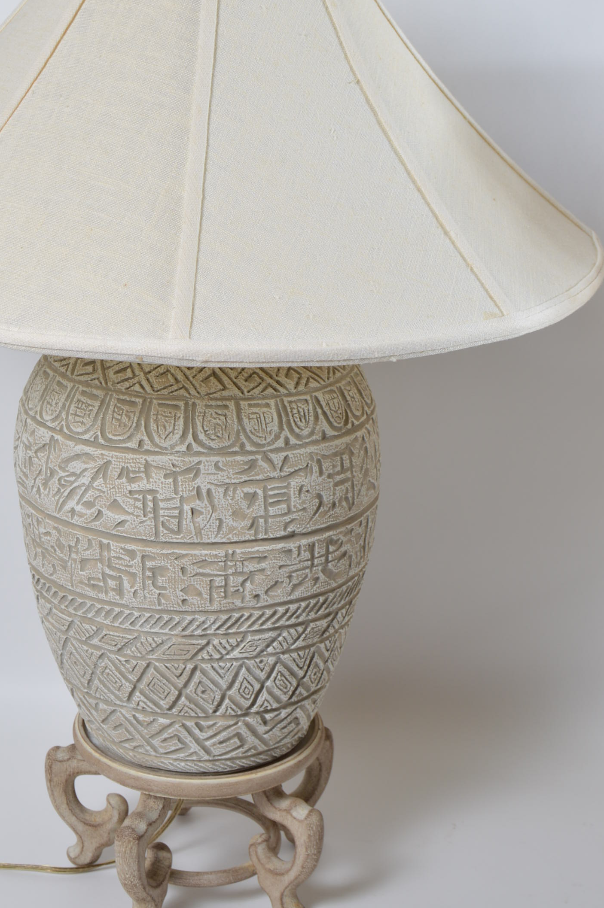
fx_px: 1614
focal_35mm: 64
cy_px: 410
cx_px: 203
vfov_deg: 31.4
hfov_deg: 21.1
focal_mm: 30
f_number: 7.1
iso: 100
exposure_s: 1/80
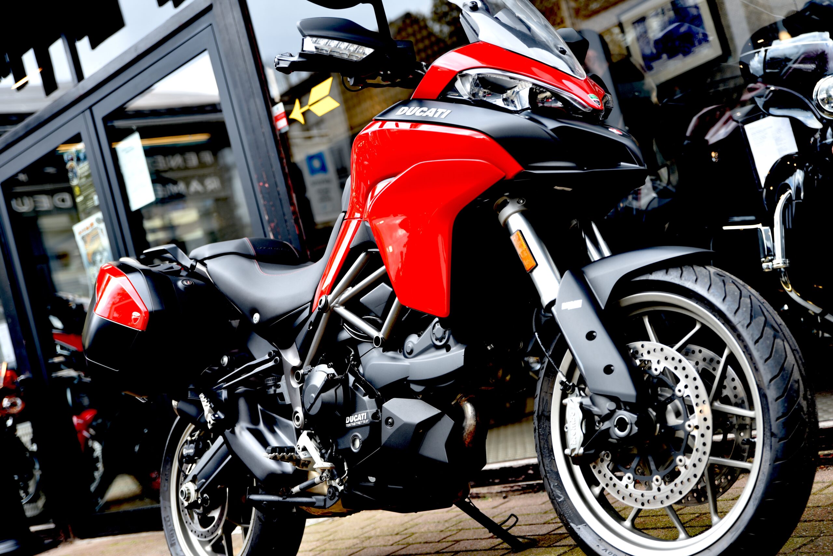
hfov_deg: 35.6
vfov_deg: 24.2
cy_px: 278
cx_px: 416
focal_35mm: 56
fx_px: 1296
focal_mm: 56
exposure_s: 1/60
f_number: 2.8
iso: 100
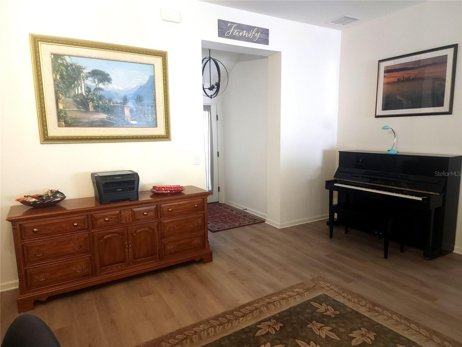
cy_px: 174
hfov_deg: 73.9
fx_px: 307
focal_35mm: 23
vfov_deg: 58.9
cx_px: 231
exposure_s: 1/60
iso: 200
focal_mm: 6.4
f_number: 1.8
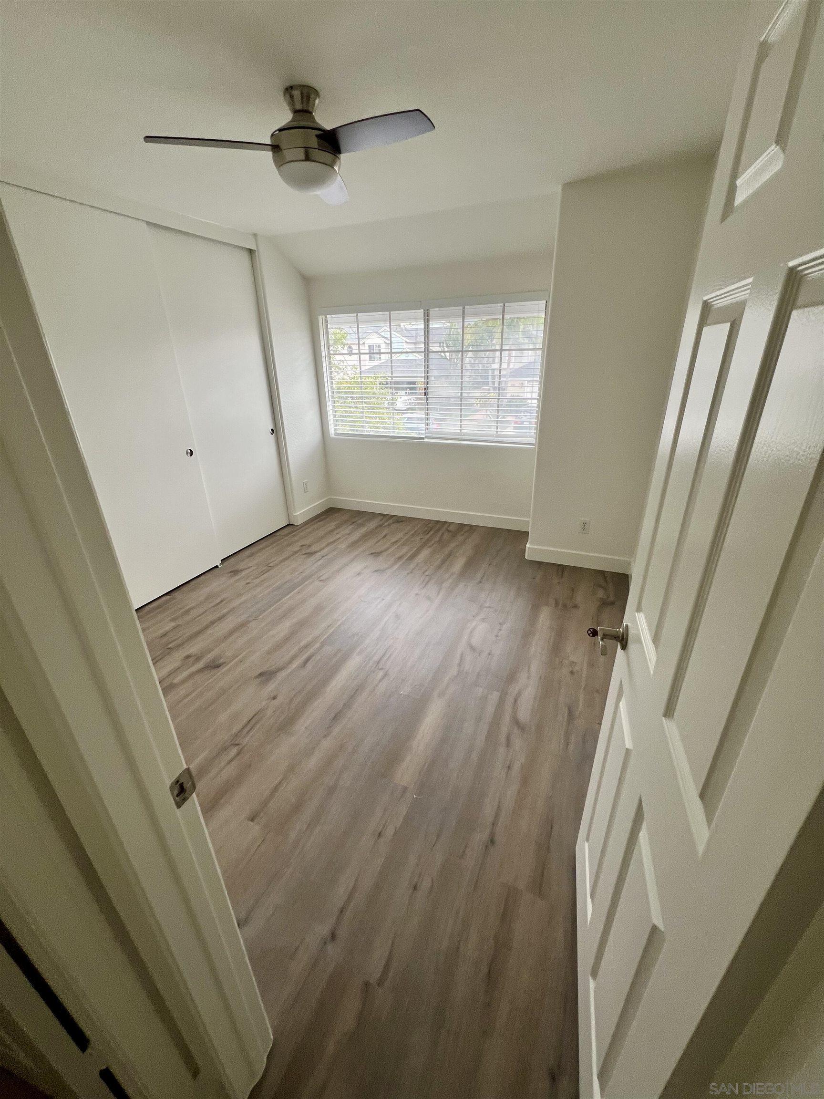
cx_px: 412
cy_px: 550
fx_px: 413
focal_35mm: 13
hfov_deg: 89.9
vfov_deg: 106.2
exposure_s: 1/99
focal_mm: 1.57
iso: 64
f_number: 1.8
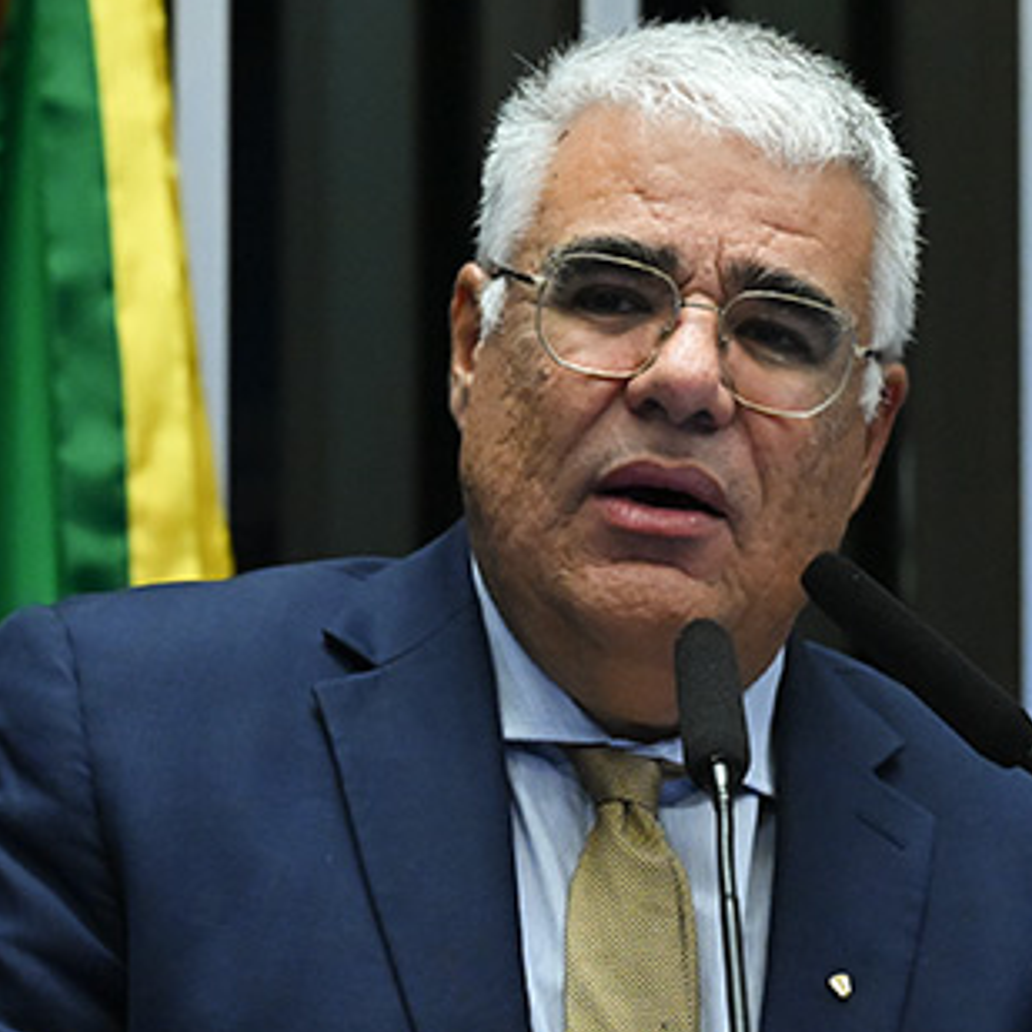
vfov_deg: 6.2
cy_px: 885
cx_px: 792
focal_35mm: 283
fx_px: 9545
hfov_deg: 6.2
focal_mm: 120
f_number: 5
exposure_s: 1/125
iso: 4000
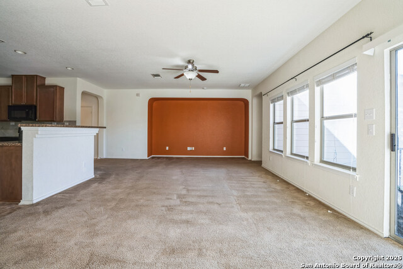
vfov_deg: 73.8
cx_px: 202
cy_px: 134
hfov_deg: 96.7
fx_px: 179
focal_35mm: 16
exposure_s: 1/30
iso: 250
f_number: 8
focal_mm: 16
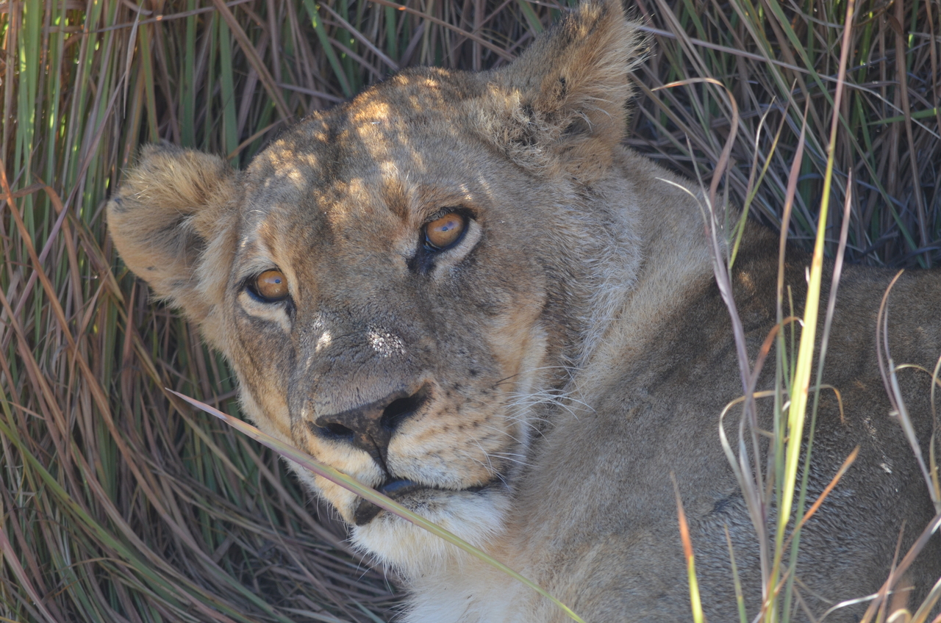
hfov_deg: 4.6
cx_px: 470
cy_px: 312
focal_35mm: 450
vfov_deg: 3.0
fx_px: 11739
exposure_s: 1/320
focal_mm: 300
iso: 400
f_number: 5.6
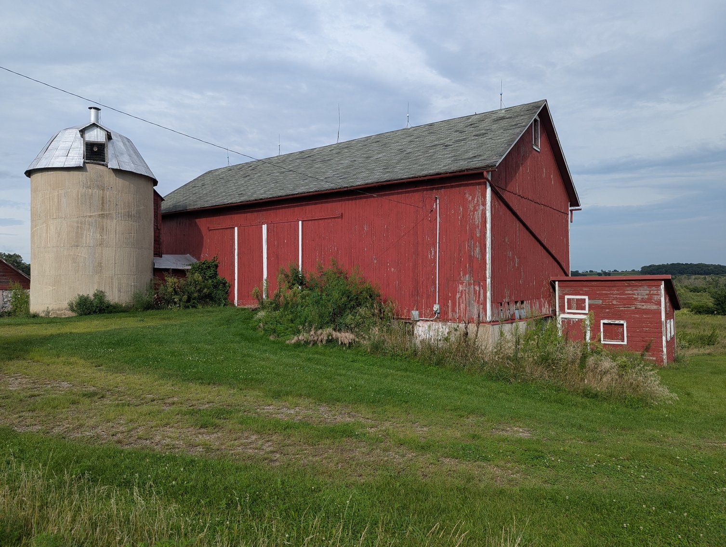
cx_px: 363
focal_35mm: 24
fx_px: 504
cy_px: 274
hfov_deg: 71.5
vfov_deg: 56.9
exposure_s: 1/1664
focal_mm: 6.81
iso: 44
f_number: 1.85
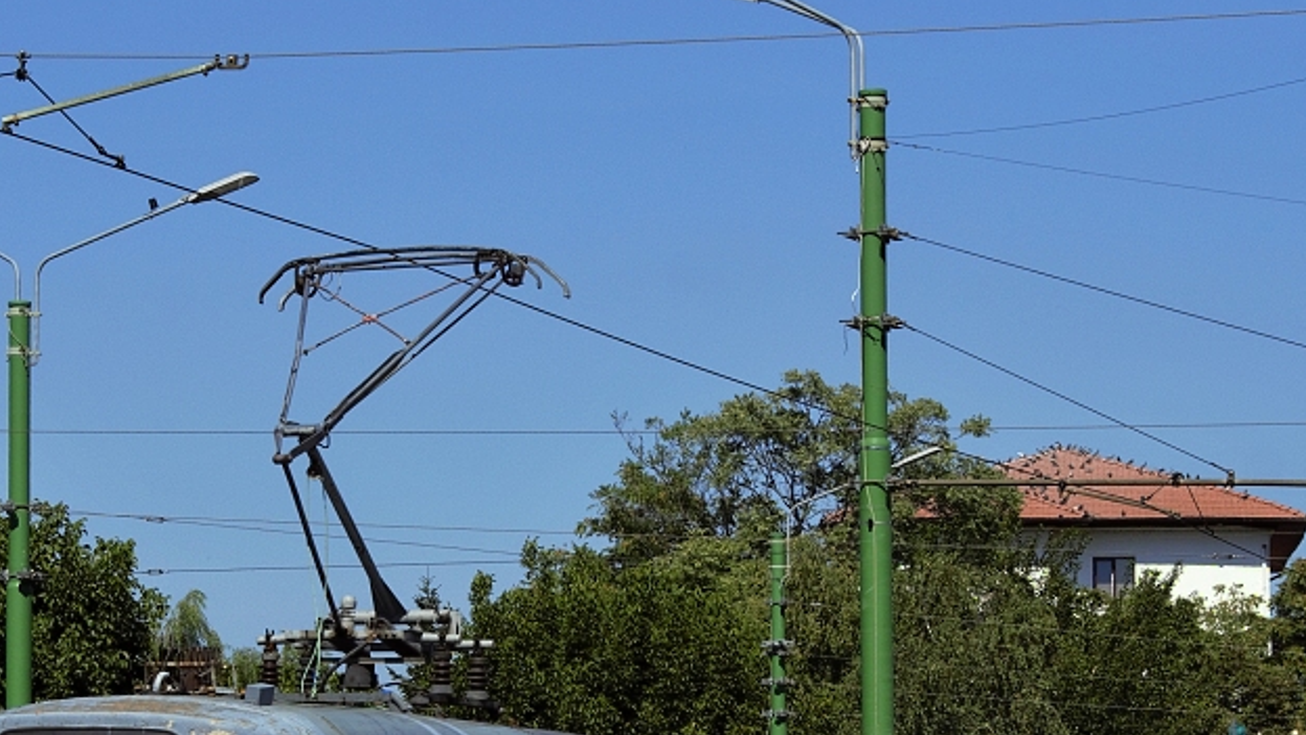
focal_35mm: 151
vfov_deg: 8.0
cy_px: 710
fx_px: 5229
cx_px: 684
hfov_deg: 14.2
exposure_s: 1/1000
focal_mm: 50
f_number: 9
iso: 200
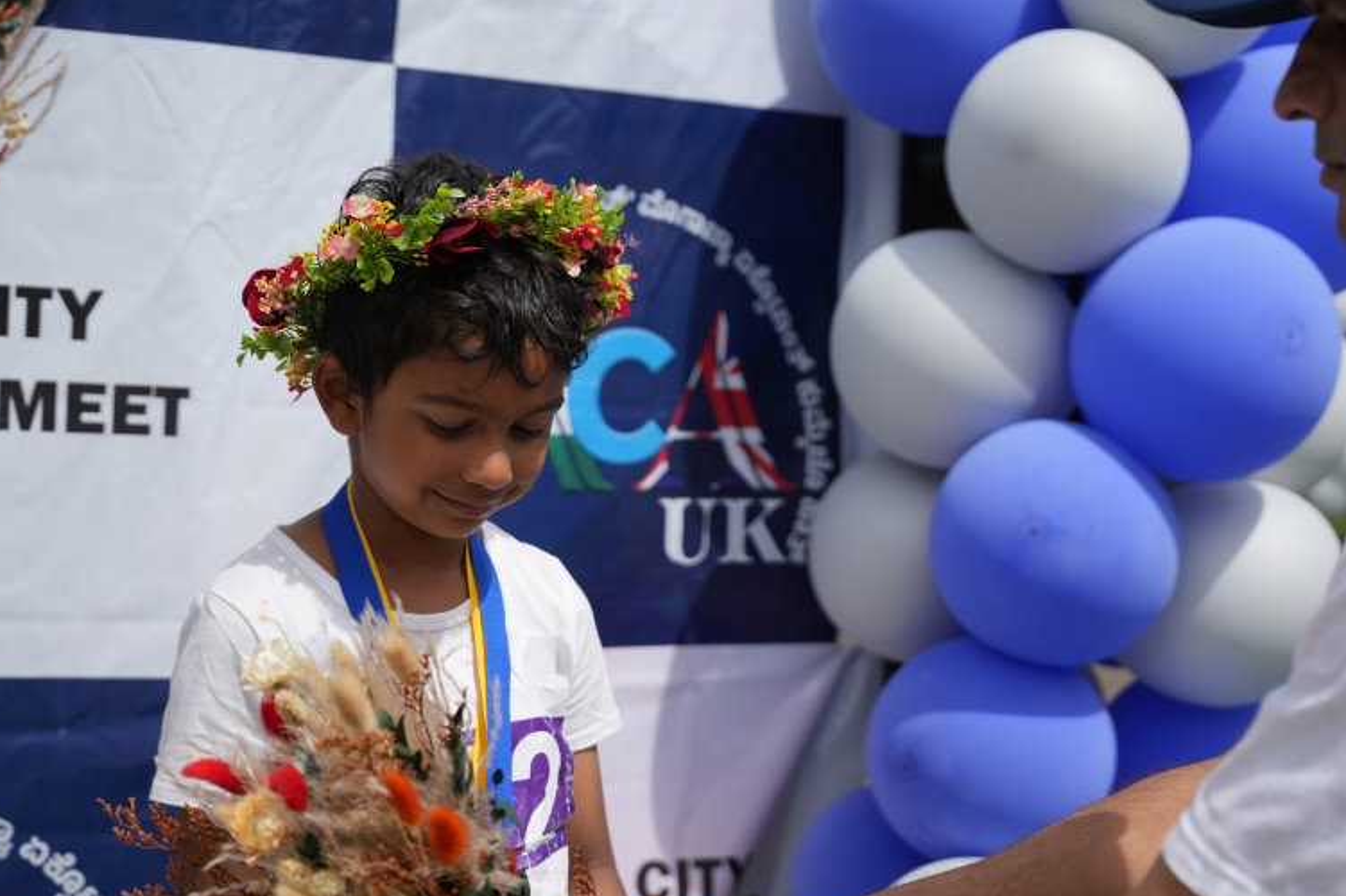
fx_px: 2432
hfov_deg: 30.9
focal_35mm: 65
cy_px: 547
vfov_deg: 20.8
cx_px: 715
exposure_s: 1/6400
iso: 250
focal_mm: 47.8
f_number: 2.8
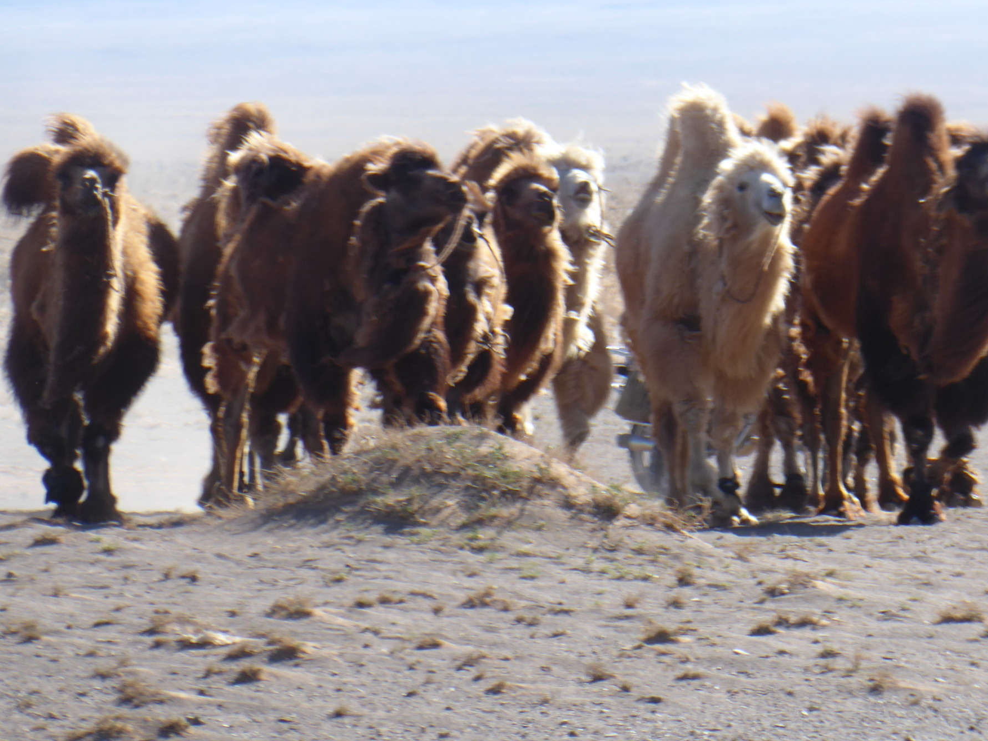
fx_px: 20523
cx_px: 520
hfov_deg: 2.8
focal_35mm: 719
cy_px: 393
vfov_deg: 2.1
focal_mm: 114.4
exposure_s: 1/160
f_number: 6.2
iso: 80
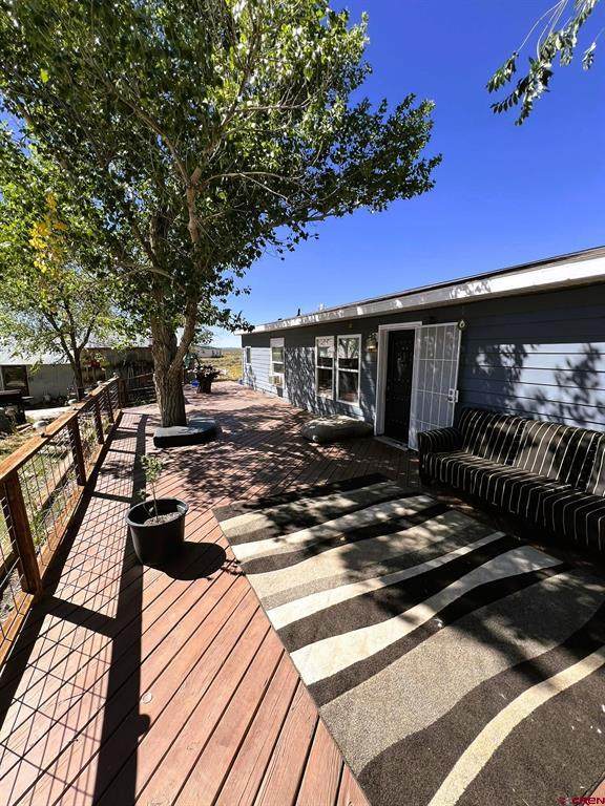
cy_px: 403
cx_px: 302
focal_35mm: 14
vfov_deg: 102.1
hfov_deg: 85.7
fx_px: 326
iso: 32
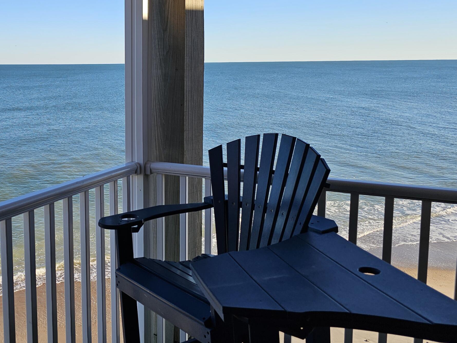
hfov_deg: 46.0
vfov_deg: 36.5
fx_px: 515
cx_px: 109
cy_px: 117
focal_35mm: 39
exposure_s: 1/583
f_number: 1.7
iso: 12
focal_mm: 6.3
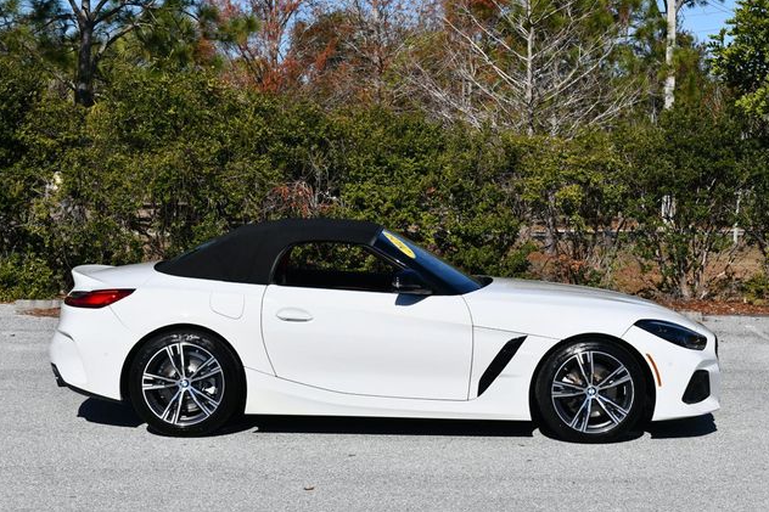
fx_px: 1559
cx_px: 384
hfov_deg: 27.7
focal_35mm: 73
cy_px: 253
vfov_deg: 18.7
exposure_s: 1/320
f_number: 9
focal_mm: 36
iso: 100
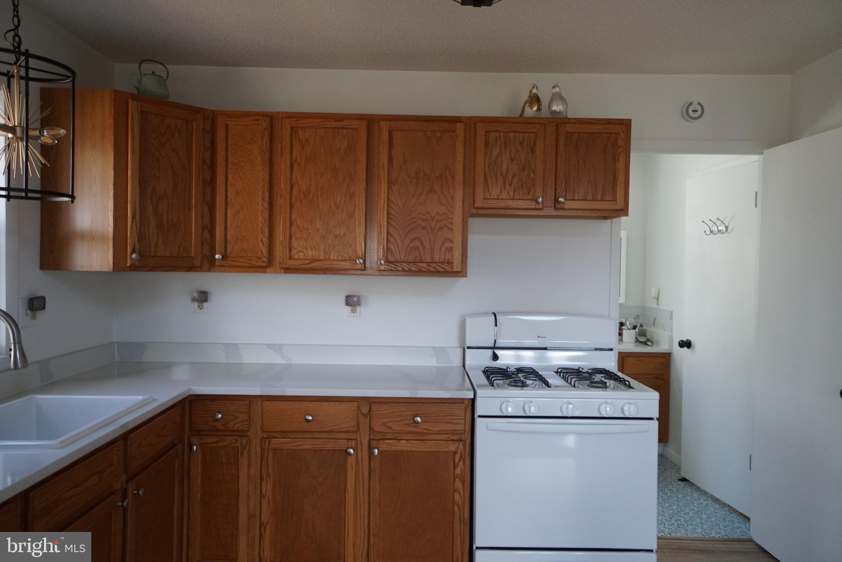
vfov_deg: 50.4
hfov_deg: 70.4
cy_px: 281
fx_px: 596
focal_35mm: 26
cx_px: 421
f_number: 4
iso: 1250
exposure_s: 1/160
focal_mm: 17
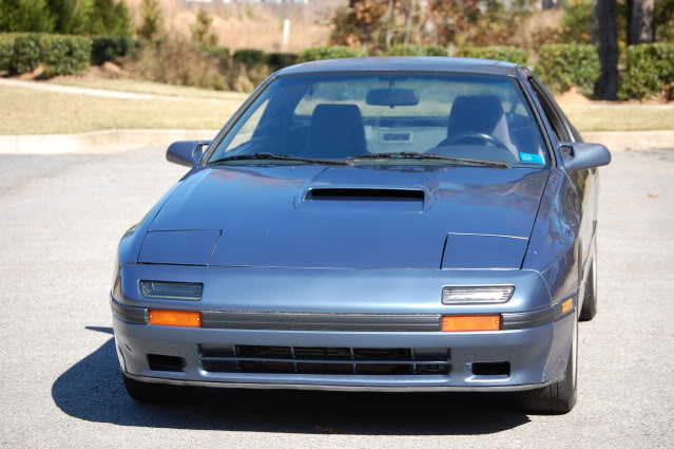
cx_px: 337
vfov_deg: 11.7
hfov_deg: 17.5
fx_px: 2189
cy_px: 224
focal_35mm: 117
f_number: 5.6
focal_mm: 78
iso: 200
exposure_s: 1/500
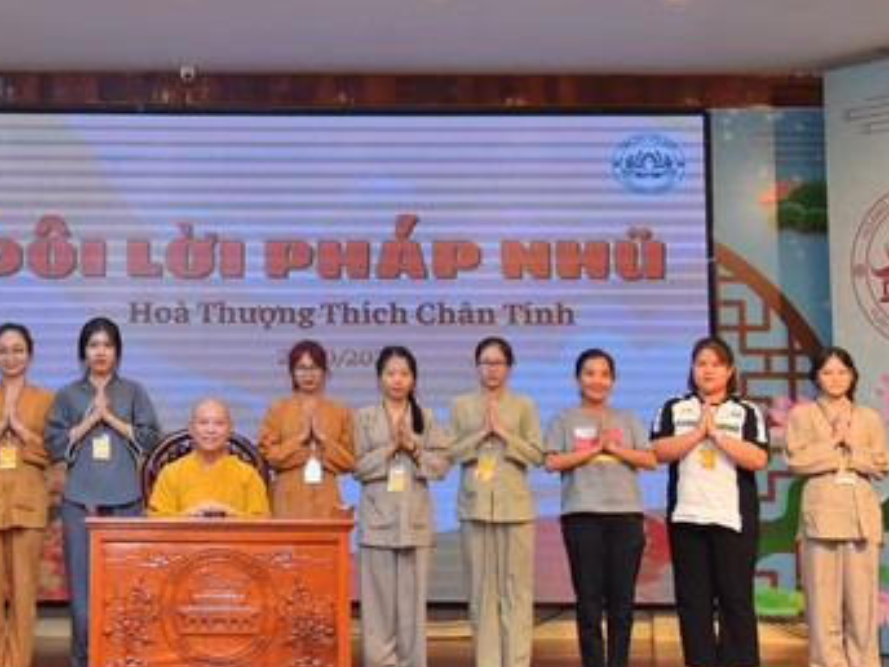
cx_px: 181
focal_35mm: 80
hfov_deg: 24.0
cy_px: 225
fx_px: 2055
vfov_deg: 18.4
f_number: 4.5
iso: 1250
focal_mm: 44
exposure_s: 1/160
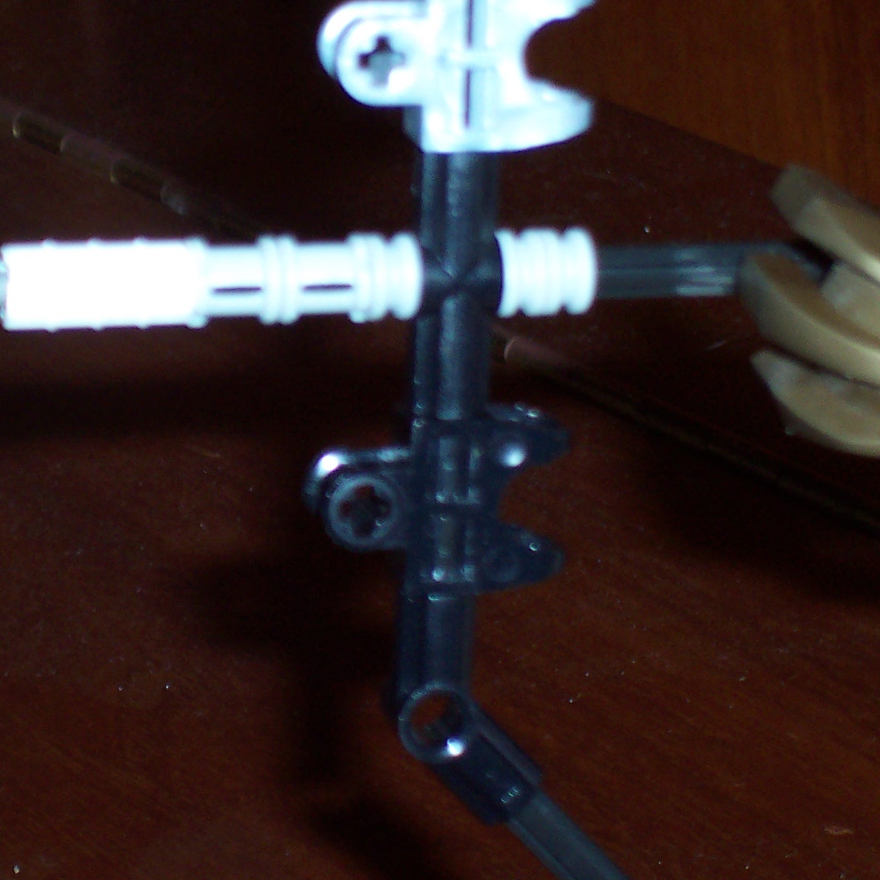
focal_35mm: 185
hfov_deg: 9.4
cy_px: 491
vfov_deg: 9.5
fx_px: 5321
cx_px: 314
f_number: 4.8
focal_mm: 16.8
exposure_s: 1/90
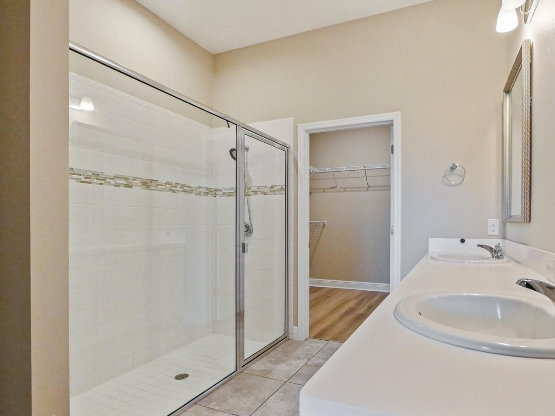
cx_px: 333
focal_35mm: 18
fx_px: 289
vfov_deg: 71.5
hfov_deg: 86.6
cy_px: 222
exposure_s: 1/125
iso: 2500
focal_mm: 7
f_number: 4
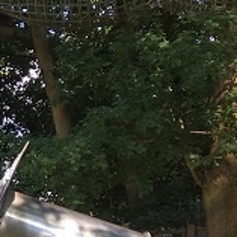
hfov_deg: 10.9
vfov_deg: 12.9
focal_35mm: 132
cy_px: 294
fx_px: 1022
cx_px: -359
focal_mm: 4.15
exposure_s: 1/287
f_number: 2.2
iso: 25
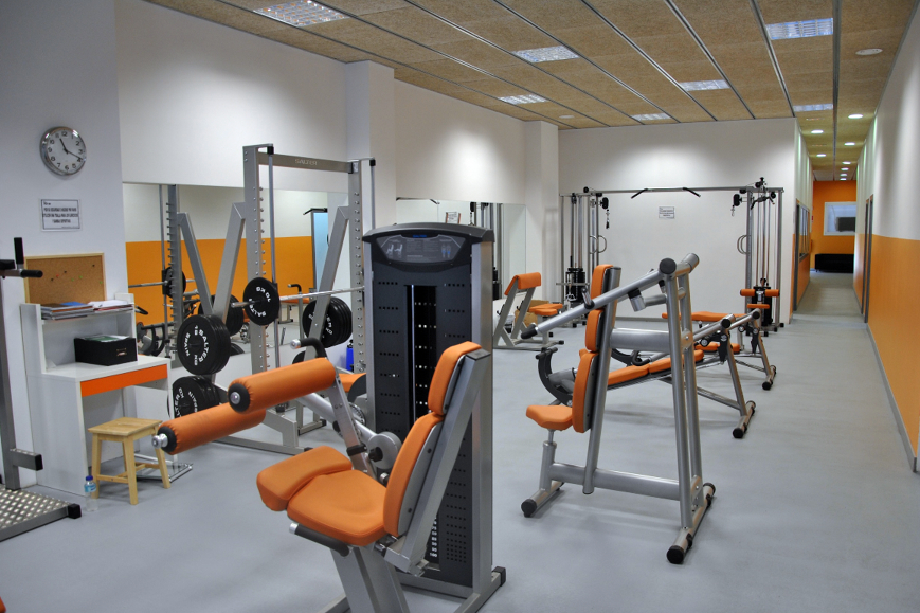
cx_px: 474
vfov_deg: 46.4
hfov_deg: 65.5
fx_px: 715
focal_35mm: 28
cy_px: 318
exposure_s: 1/30
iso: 200
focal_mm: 18
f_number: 3.5
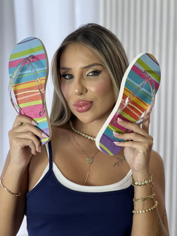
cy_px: 118
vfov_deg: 25.3
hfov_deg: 19.1
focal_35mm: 77
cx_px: 88
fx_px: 525
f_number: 2.8
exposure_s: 1/120
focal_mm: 9
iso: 160
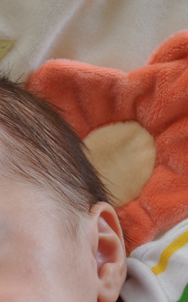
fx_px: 1959
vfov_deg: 8.7
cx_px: -75
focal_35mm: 239
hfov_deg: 5.5
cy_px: 266
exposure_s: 1/30
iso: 280
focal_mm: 52
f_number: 5.6
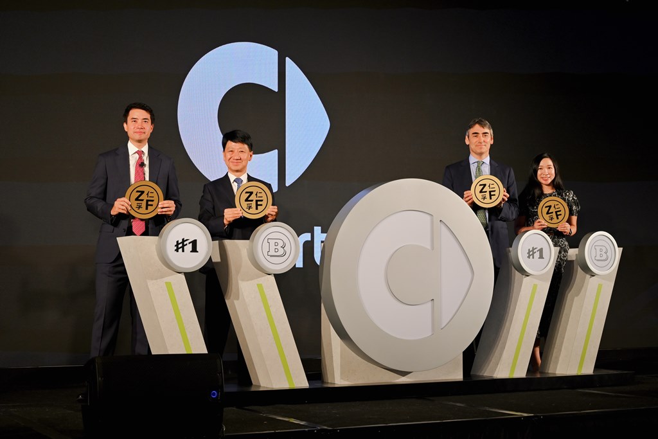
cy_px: 220
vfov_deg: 26.5
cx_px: 329
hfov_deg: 38.9
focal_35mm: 51
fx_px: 932
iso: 500
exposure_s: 1/160
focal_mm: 51
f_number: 5.6
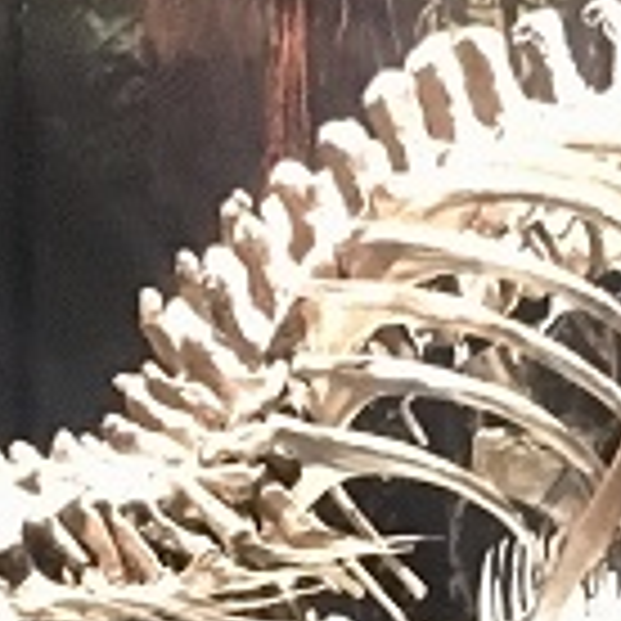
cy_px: 470
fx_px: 2496
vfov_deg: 14.1
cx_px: 634
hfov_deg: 14.0
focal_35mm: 123
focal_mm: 4.15
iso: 1600
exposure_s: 1/17
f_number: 2.2
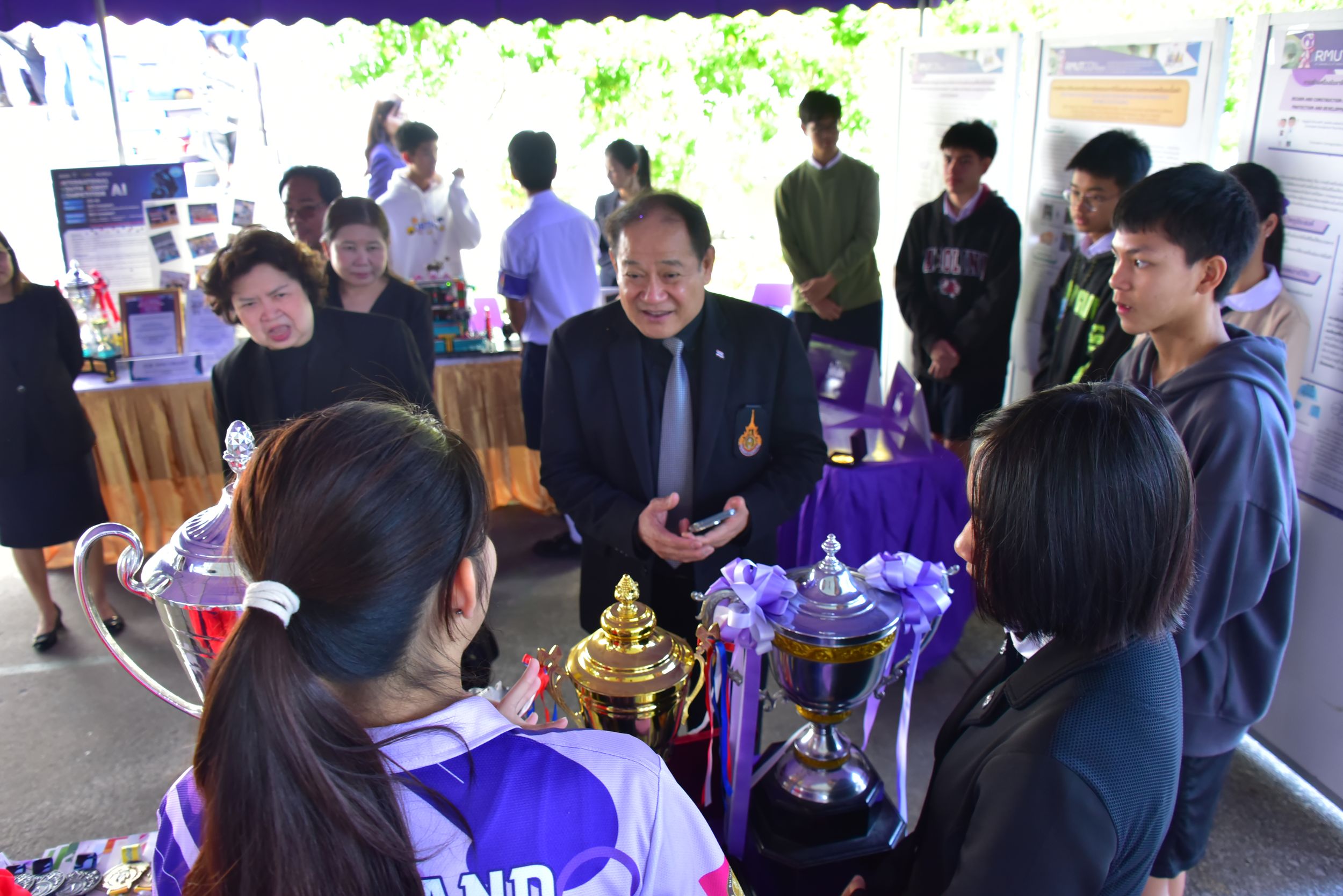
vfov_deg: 46.4
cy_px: 448
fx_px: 1045
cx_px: 672
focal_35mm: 28
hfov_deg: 65.5
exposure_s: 1/125
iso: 1250
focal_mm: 28
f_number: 5.6
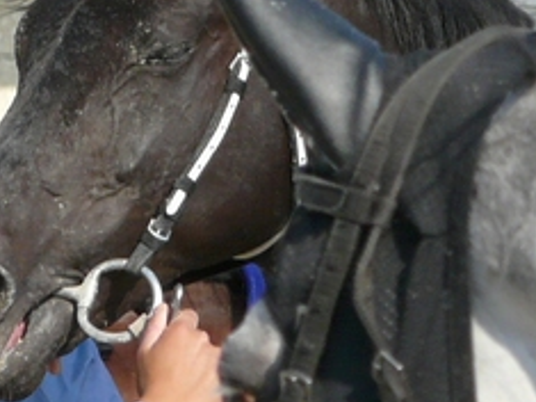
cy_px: 94
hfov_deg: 3.0
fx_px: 10168
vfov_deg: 2.3
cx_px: 178
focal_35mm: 657
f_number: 4
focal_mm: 41.5
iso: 100
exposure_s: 1/640
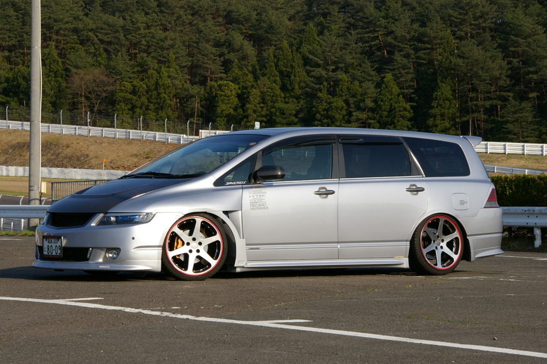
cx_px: 274
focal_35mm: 117
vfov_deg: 11.7
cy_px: 182
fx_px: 1777
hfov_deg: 17.5
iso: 200
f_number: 16
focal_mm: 78
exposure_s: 1/125
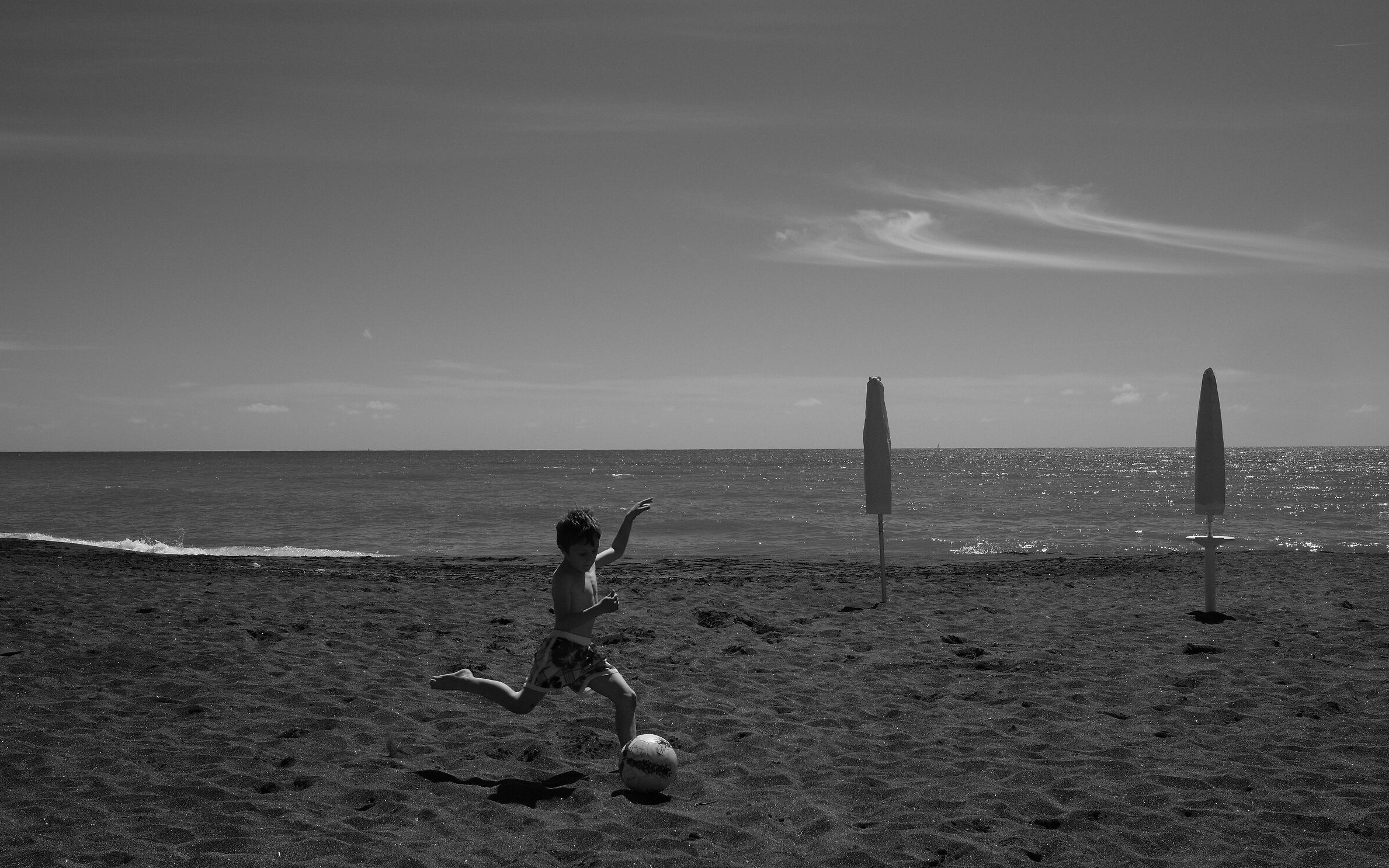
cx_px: 690
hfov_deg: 54.0
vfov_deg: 35.3
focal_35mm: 36
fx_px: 1363
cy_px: 456
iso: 200
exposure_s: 1/950
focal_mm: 23
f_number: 8
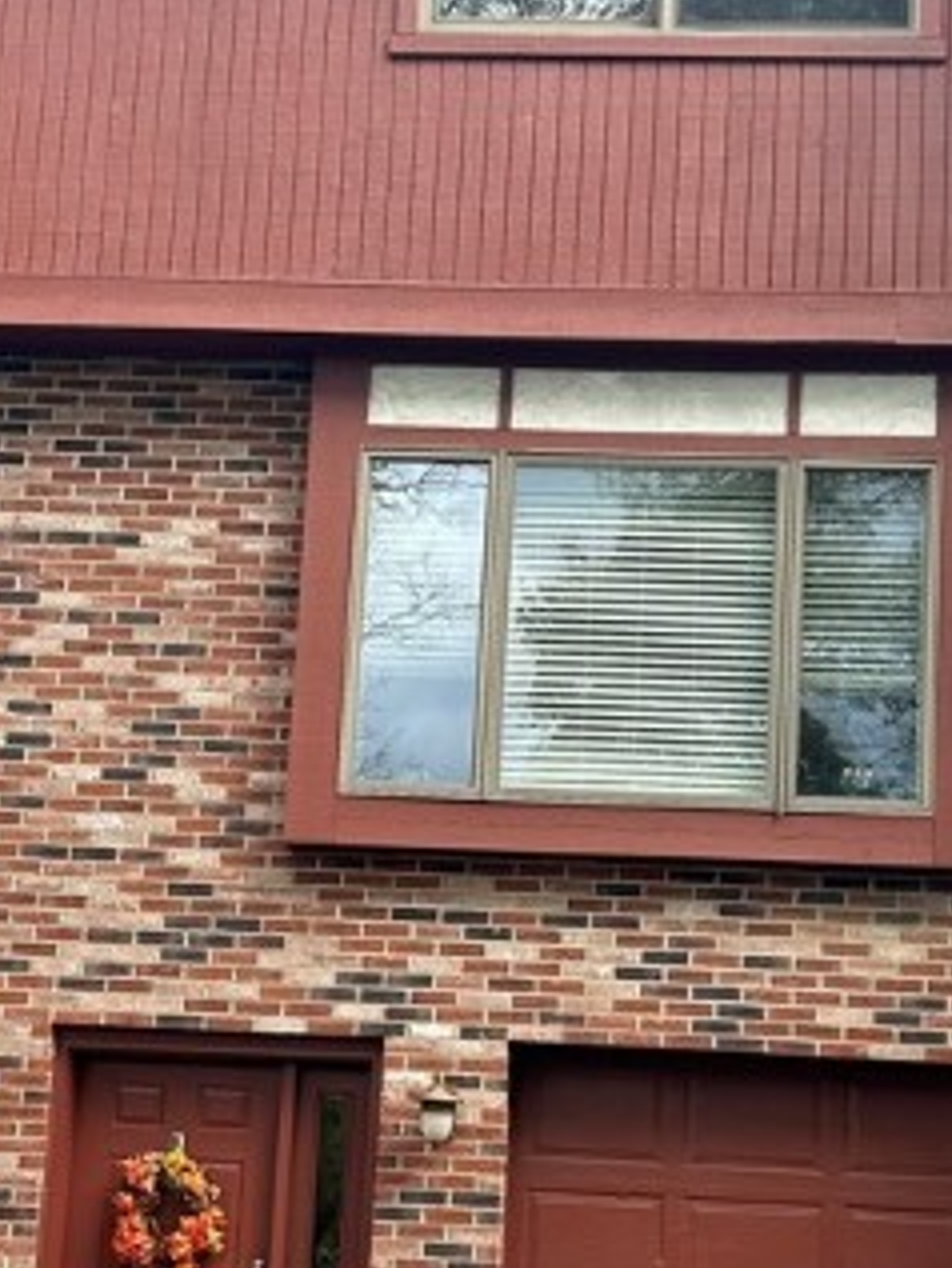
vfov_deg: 30.5
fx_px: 2309
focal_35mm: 63
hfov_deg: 23.3
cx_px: 520
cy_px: 824
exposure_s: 1/364
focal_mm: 5.7
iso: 50
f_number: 1.5
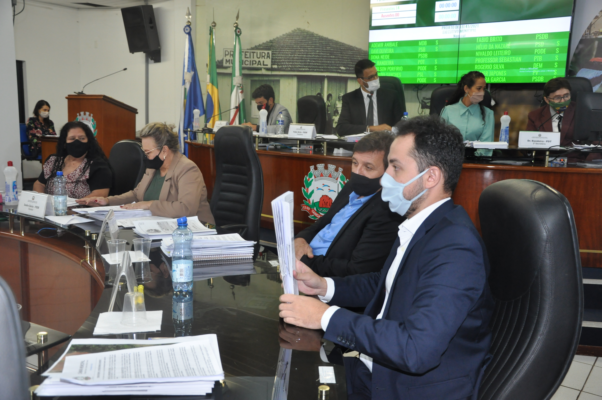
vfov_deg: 36.8
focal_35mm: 36
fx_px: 601
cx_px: 301
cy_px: 200
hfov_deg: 53.2
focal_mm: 24
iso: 800
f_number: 3.8
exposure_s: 1/60
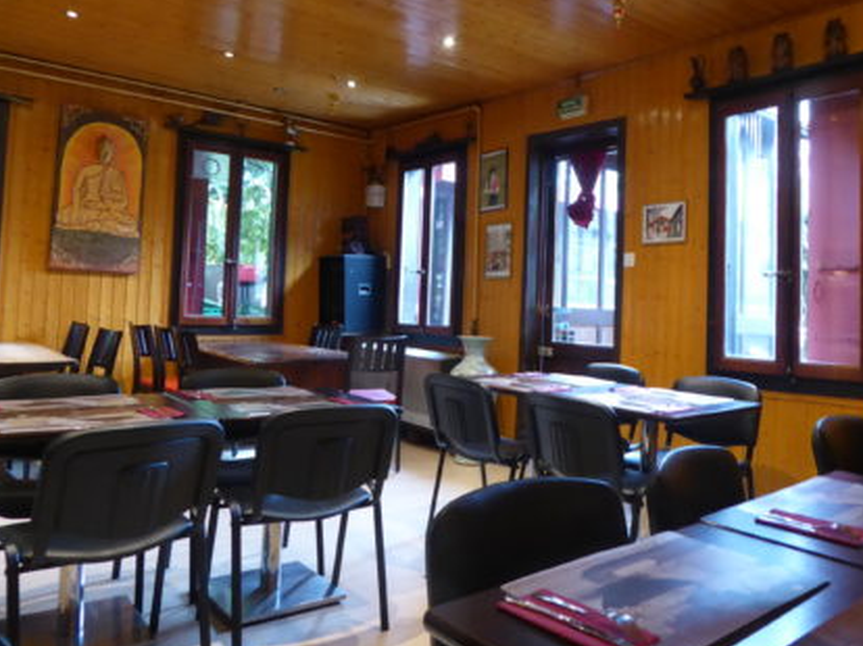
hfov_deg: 61.5
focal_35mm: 29
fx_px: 723
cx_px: 484
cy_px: 279
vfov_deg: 48.1
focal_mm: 4.3
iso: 400
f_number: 3.3
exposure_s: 1/10
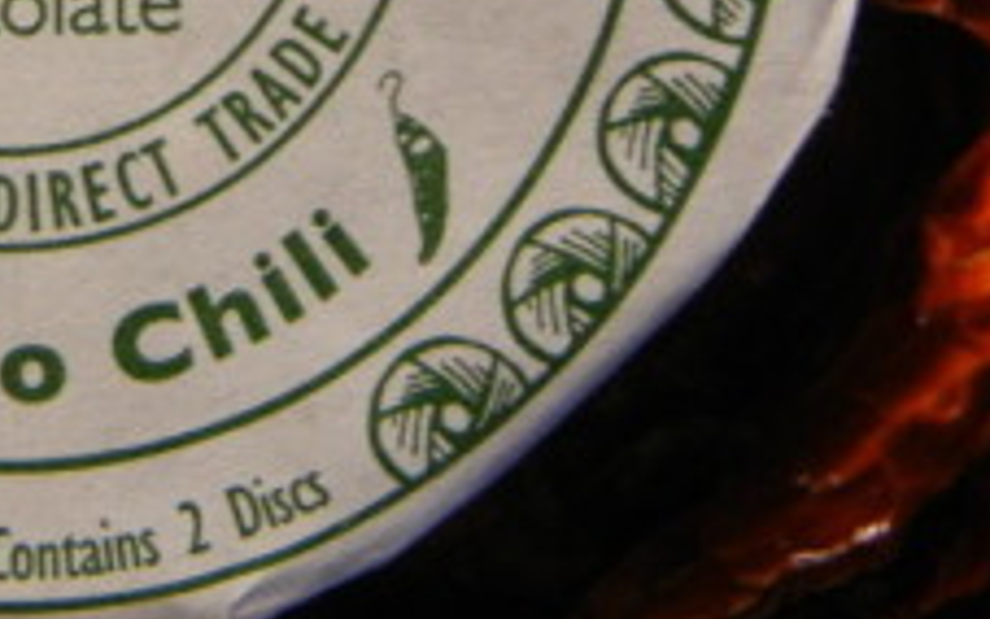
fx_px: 2753
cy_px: -161
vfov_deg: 12.5
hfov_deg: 19.8
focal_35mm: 102
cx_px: -4
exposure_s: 1/5.1
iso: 400
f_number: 3.7
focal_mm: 7.1
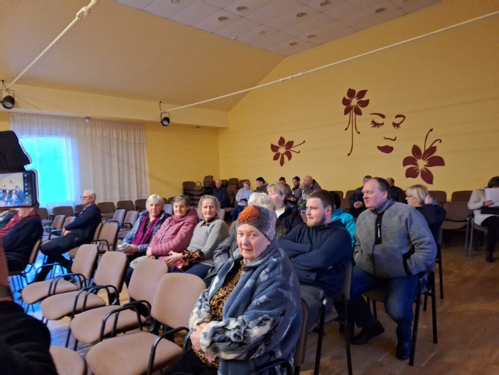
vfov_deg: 58.9
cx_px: 250
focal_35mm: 23
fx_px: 332
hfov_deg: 73.9
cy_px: 188
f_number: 1.8
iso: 640
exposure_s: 1/20
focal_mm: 5.54
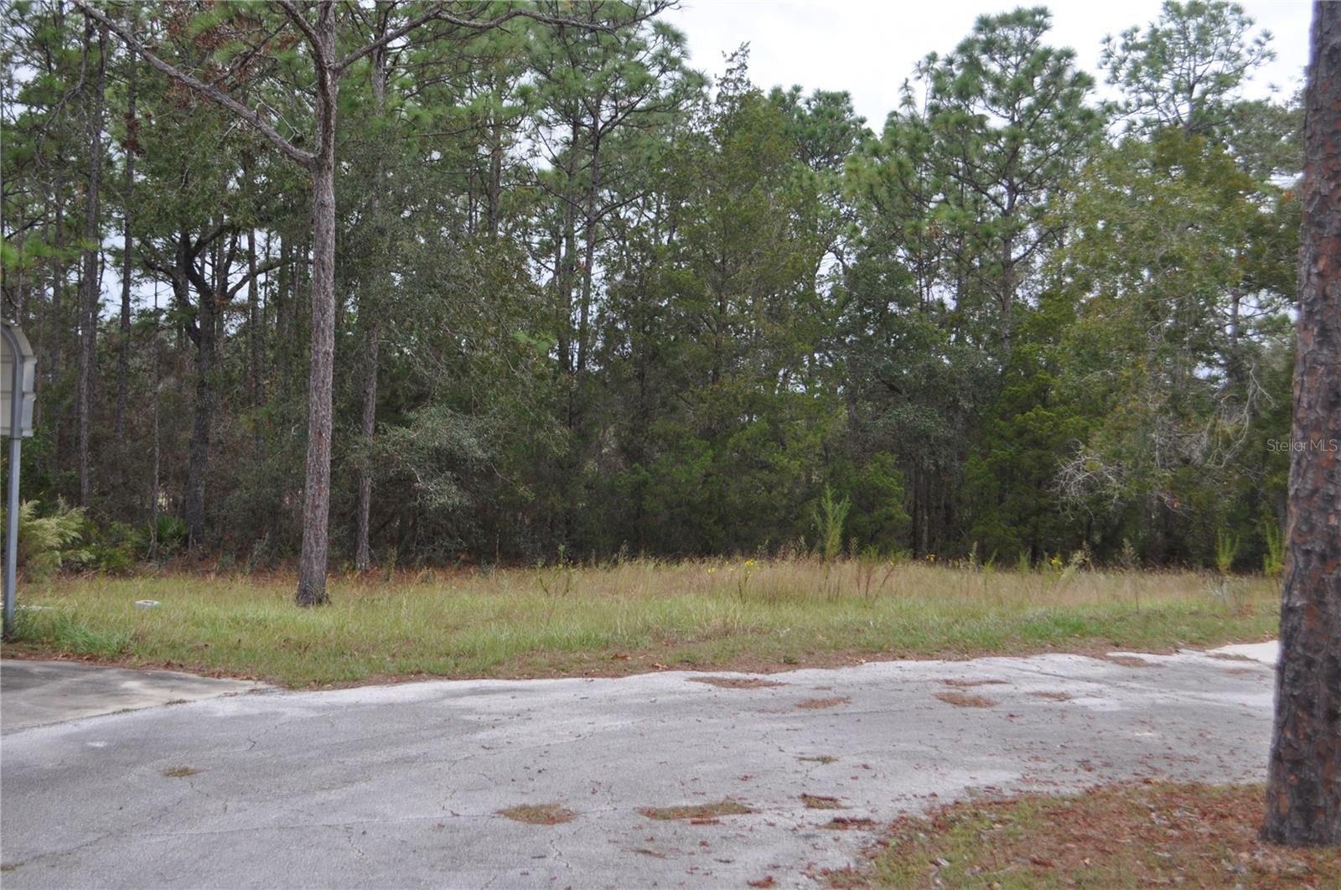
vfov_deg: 29.8
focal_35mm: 45
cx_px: 670
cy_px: 445
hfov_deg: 43.7
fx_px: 1674
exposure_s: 1/125
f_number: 5.6
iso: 400
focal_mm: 30
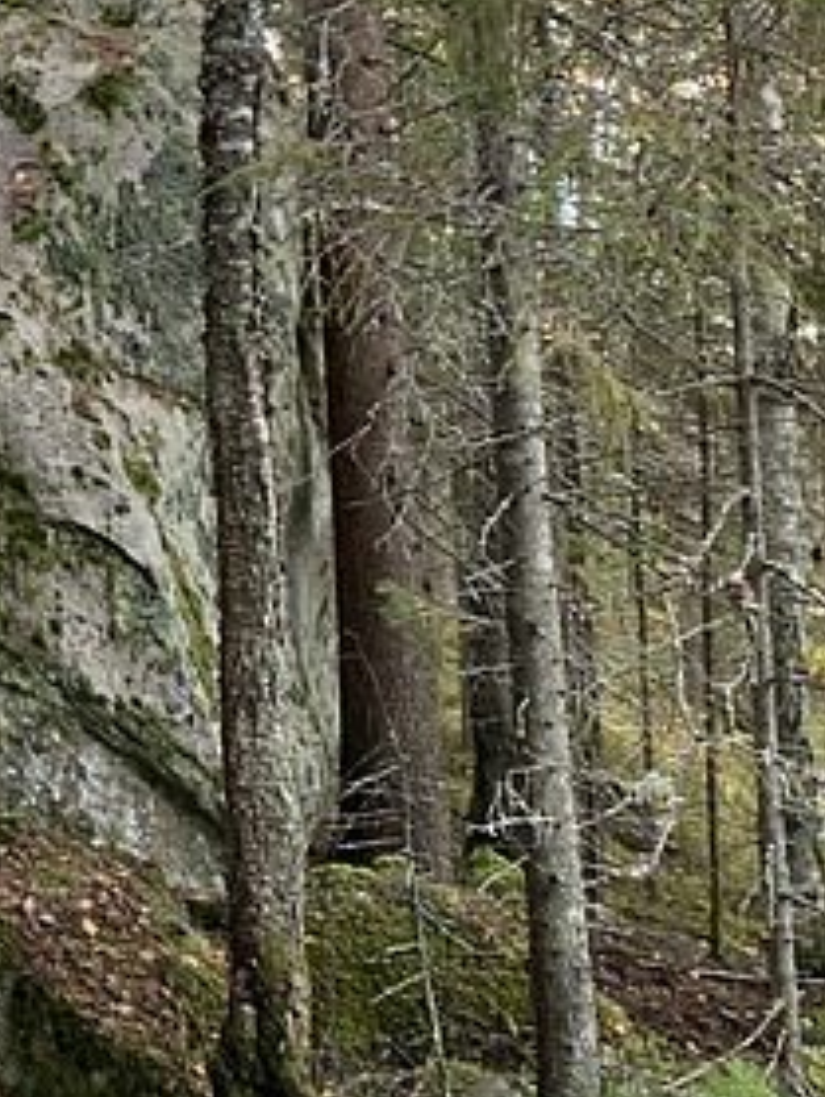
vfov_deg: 26.7
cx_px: -292
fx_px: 2253
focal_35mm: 71
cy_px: 162
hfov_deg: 19.0
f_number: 1.8
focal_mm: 4.25
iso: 200
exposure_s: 1/60
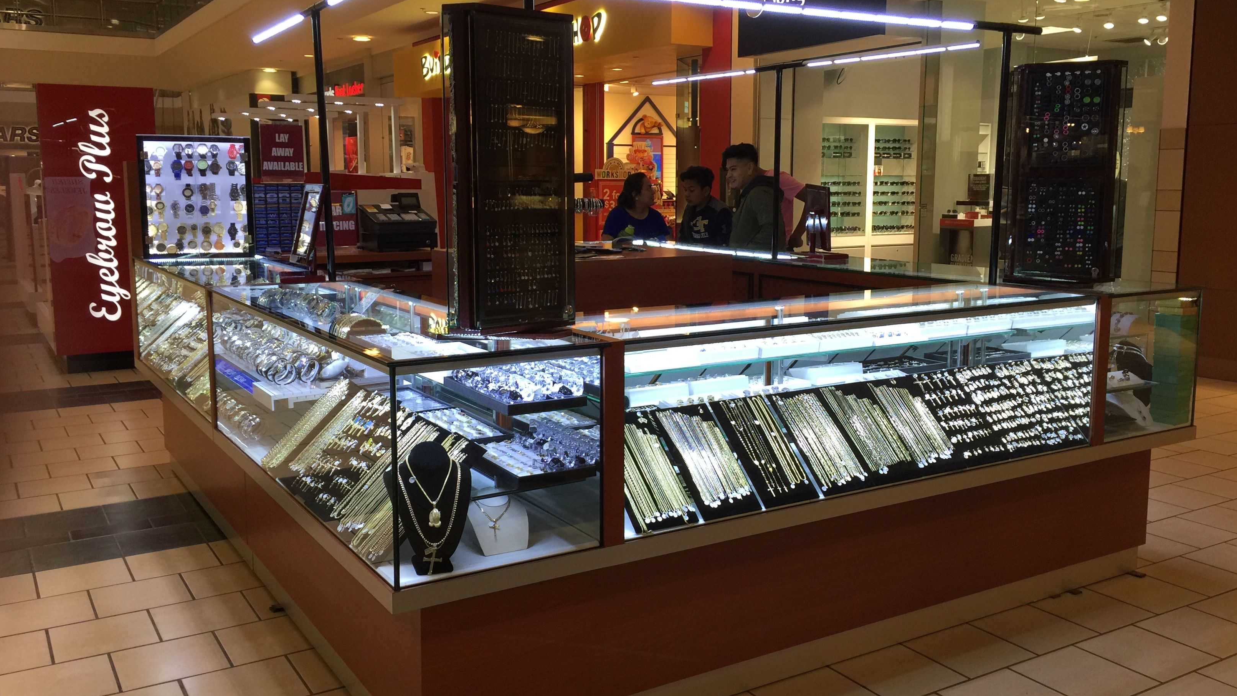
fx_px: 1050
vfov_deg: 36.7
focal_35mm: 32
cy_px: 327
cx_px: 626
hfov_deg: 61.0
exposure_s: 1/30
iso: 32
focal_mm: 4.15
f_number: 2.2
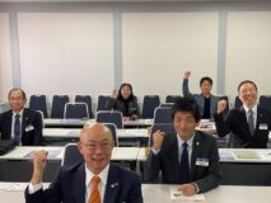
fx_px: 399
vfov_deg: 28.5
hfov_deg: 37.5
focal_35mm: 51
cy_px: 125
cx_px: 146
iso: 40
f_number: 1.8
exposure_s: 1/50
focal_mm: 3
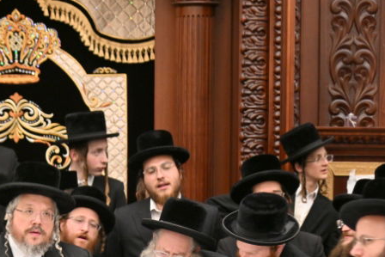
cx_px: 46
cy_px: 284
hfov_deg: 12.7
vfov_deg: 8.5
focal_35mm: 160
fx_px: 1712
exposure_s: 1/200
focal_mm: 70
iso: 400
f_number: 4
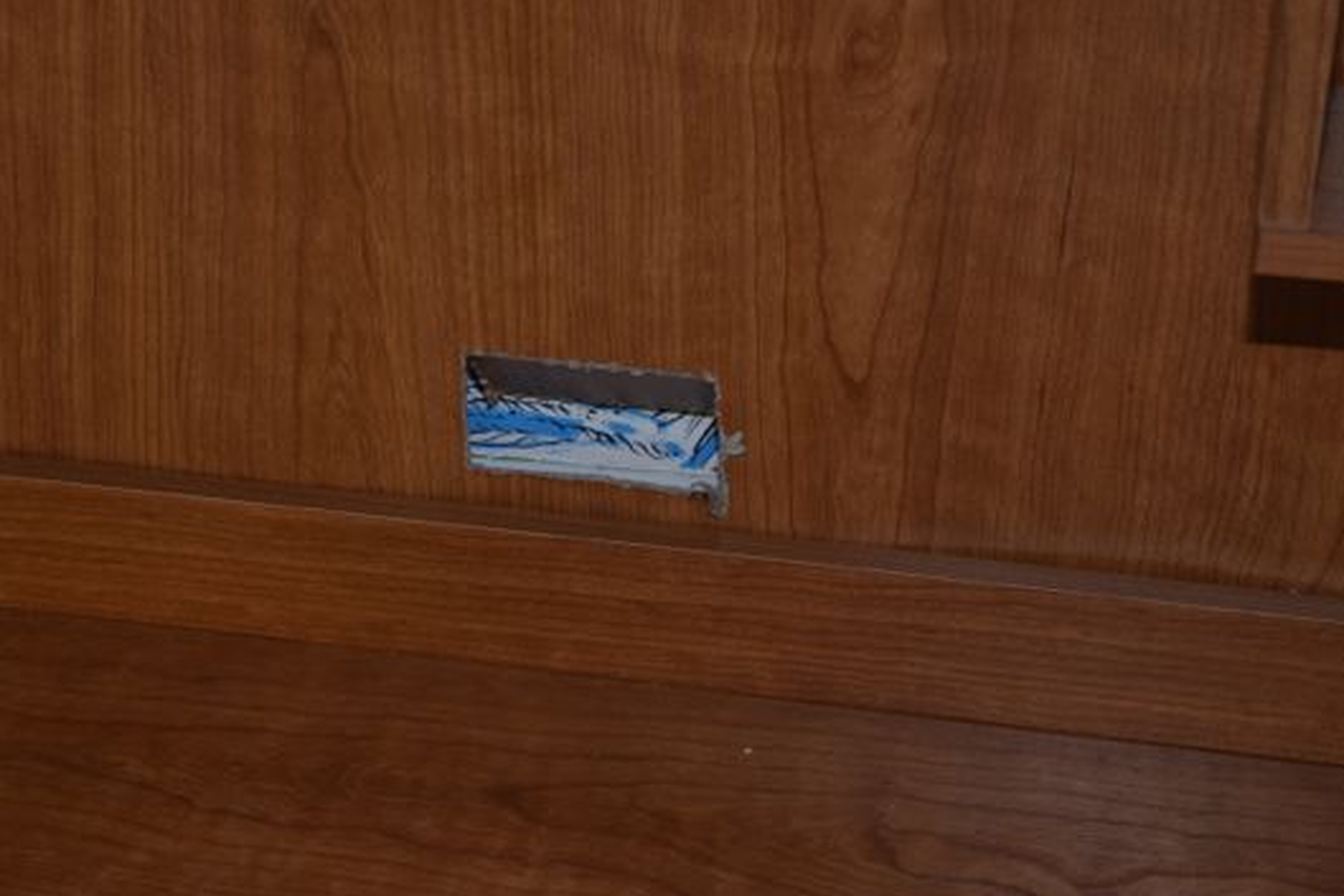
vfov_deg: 16.7
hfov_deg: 24.8
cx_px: 549
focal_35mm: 82
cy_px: 494
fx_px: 3047
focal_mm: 45
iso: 1600
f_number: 5.6
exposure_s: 1/100
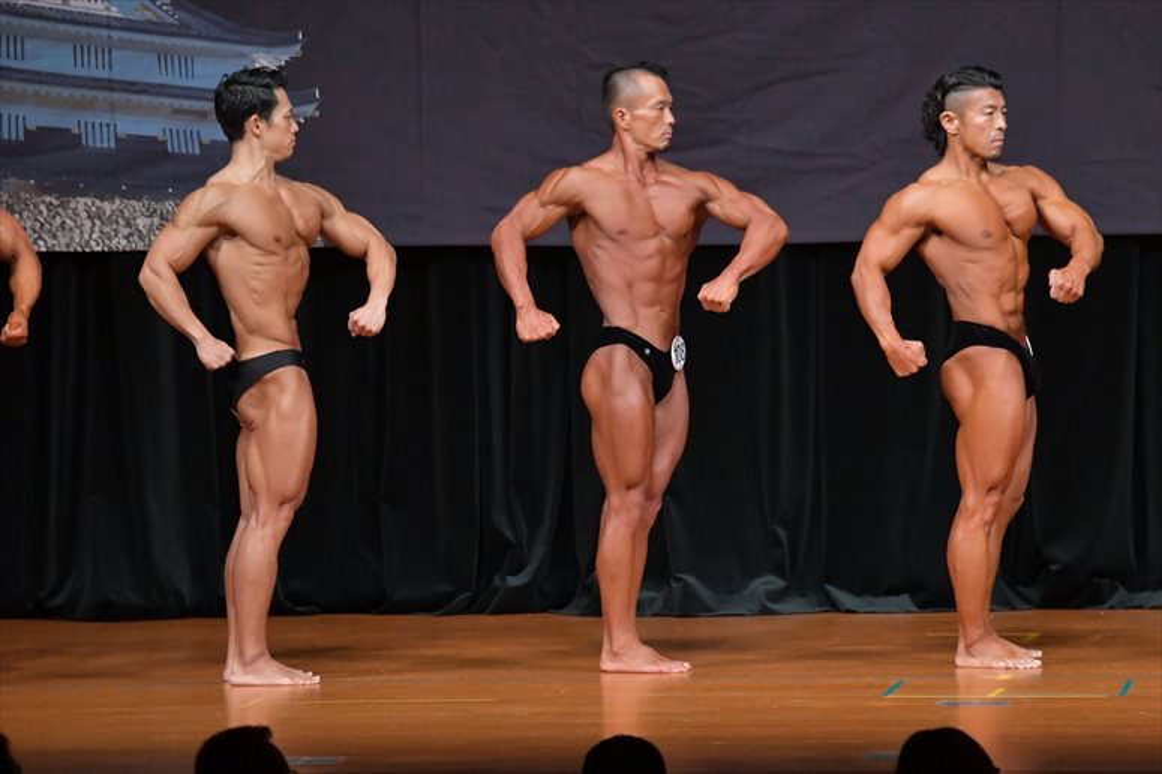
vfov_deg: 5.1
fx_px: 8711
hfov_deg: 7.6
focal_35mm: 270
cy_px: 387
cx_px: 581
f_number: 5.6
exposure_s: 1/400
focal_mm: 180
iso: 5000
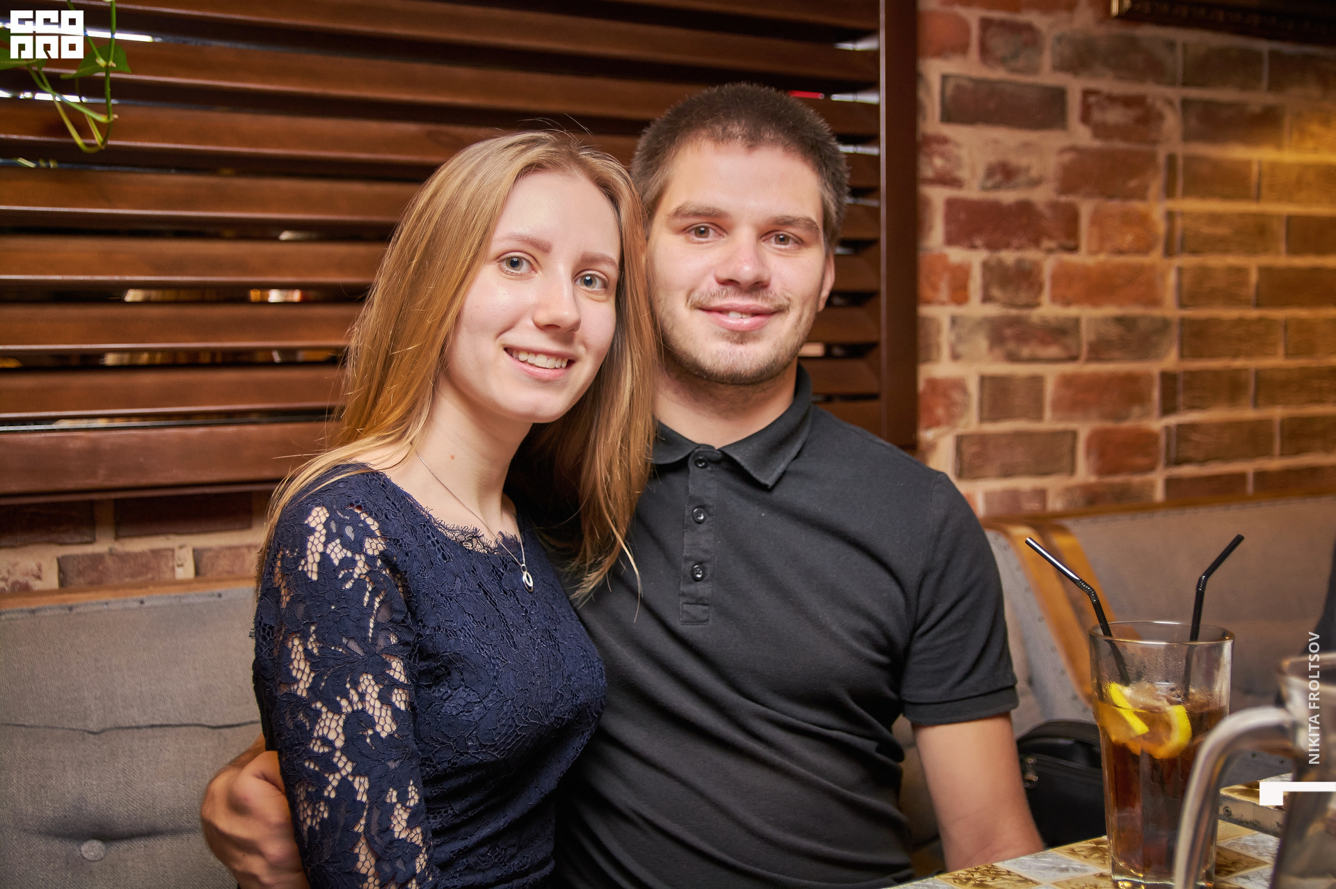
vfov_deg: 33.0
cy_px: 444
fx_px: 1502
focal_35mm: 40
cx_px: 668
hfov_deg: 48.0
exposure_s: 1/125
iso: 800
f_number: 2.8
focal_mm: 27
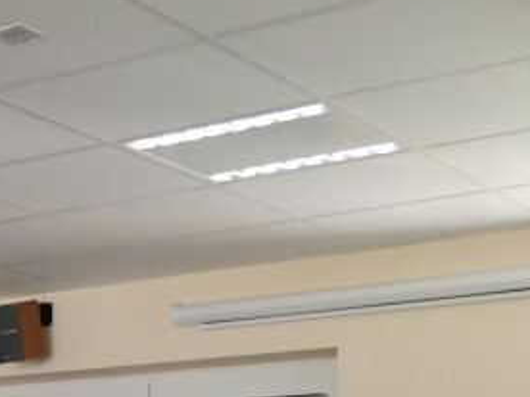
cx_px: -252
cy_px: 614
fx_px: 1592
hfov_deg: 17.2
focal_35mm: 104
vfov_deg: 13.3
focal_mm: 14
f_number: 3.5
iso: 800
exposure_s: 1/60
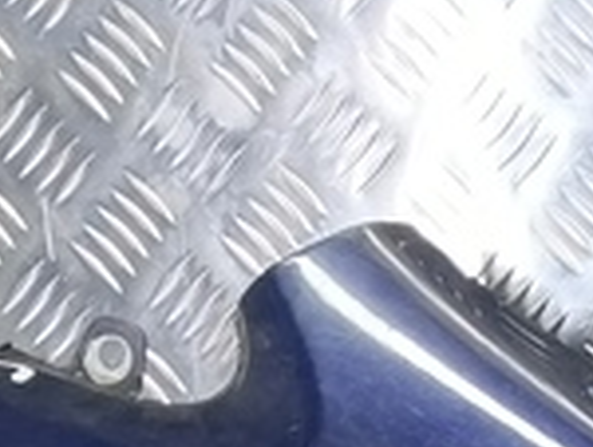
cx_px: 945
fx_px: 2694
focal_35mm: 157
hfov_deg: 11.9
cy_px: 1396
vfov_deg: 8.0
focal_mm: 4.11
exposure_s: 1/50
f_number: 1.6
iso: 211
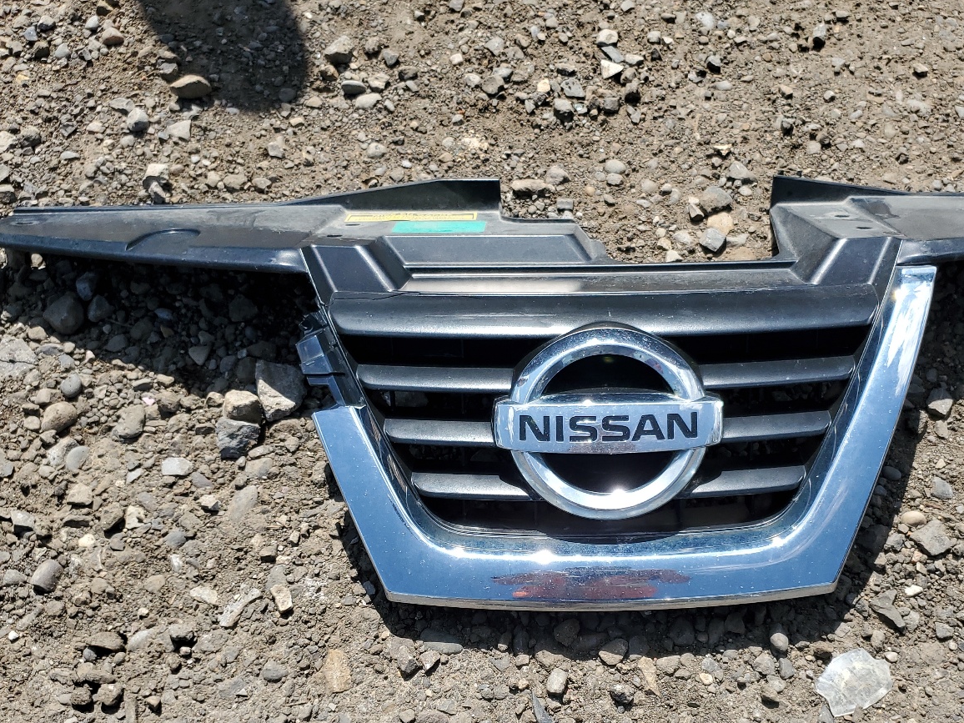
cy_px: 467
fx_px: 1003
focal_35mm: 36
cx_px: 579
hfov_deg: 51.0
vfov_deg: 39.3
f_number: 1.5
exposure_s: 1/2500
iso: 50
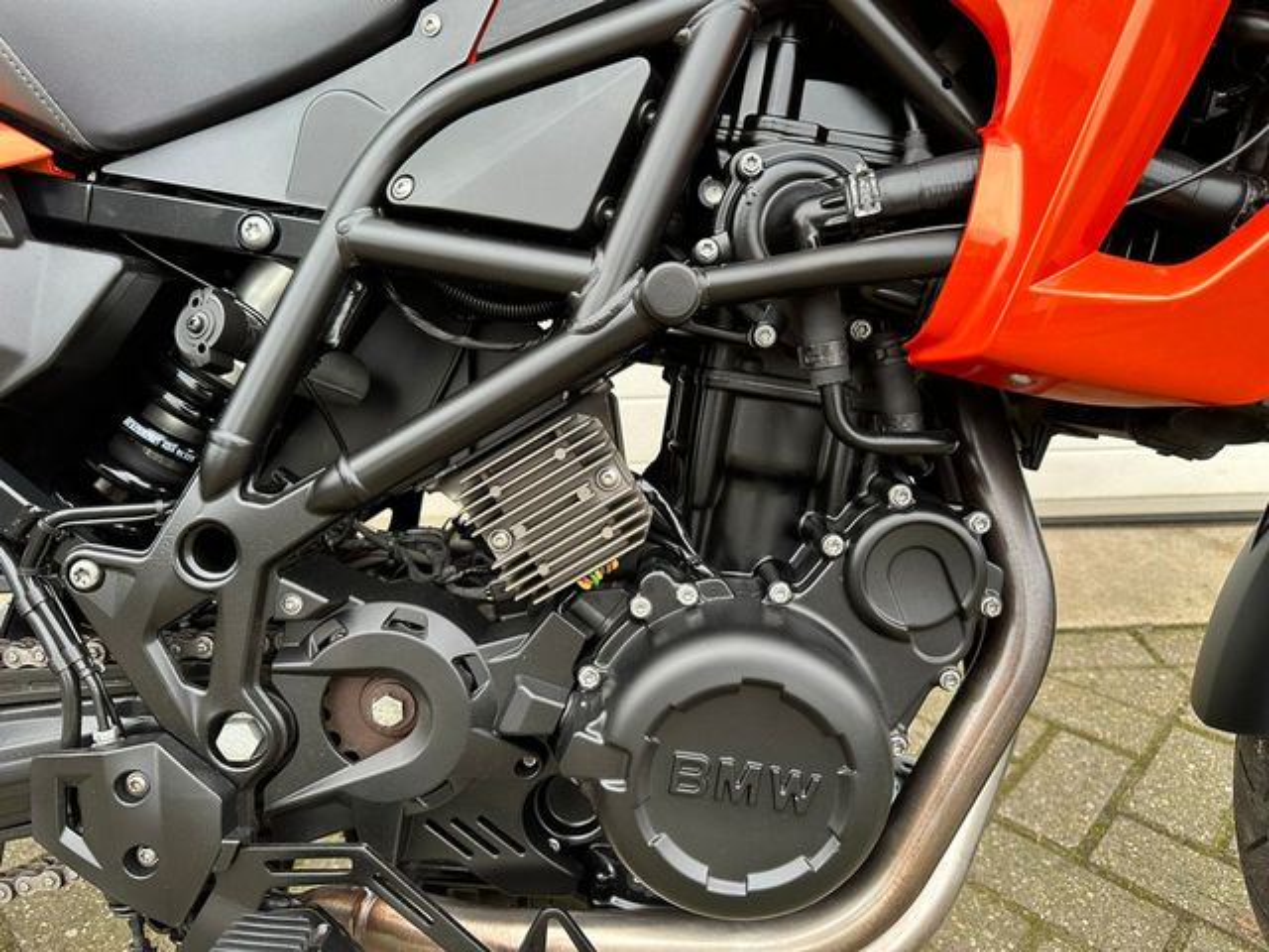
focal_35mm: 24
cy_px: 476
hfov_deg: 71.6
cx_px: 634
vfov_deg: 56.8
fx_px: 880
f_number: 1.78
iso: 125
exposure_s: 1/121
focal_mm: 6.86
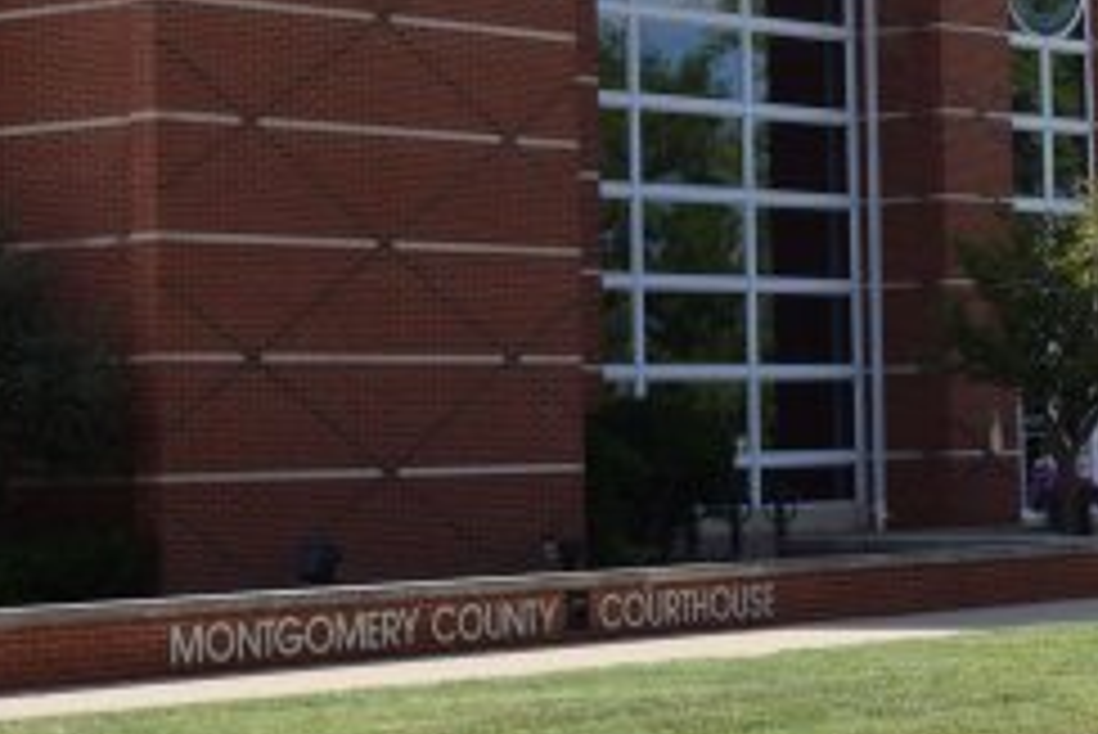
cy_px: 187
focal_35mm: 129
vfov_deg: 10.6
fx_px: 3937
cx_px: 1076
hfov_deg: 15.6
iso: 100
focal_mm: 42
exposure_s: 1/200
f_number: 9
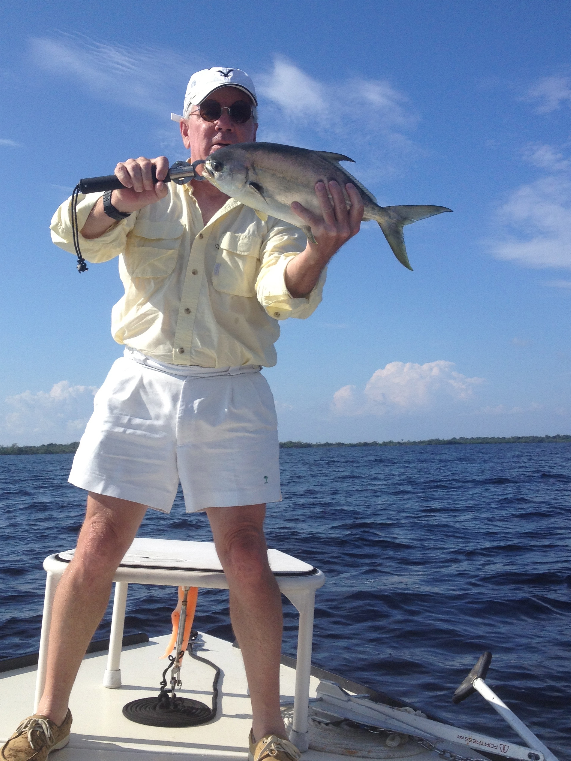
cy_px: 363
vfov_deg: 42.1
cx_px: 278
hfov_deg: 32.2
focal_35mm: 45
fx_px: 990
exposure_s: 1/2404
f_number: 2.4
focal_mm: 4.28
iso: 50
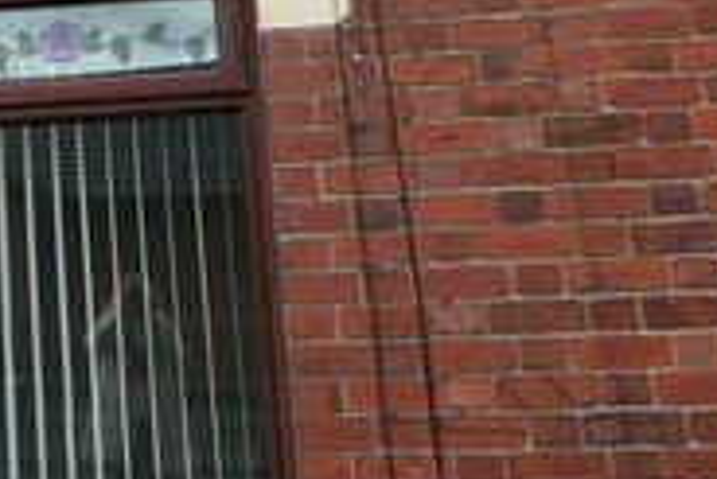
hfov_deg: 31.6
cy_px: -4
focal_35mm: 57
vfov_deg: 22.8
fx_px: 1136
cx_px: -47
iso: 100
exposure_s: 1/160
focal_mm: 10
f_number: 6.3
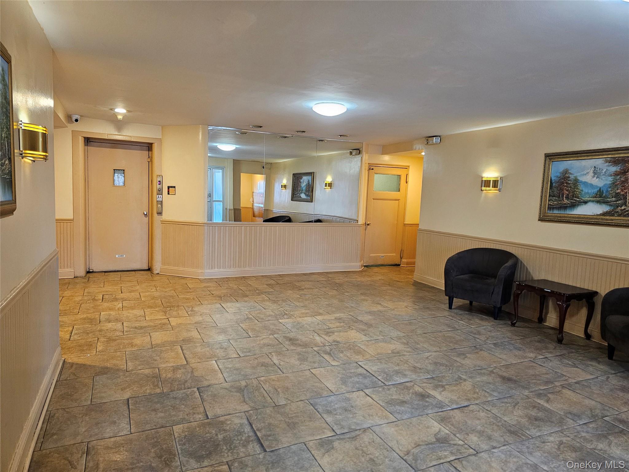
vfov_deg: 58.9
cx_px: 314
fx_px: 418
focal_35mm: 23
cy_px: 236
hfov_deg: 73.9
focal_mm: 6.3
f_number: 1.7
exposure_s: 1/60
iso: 640
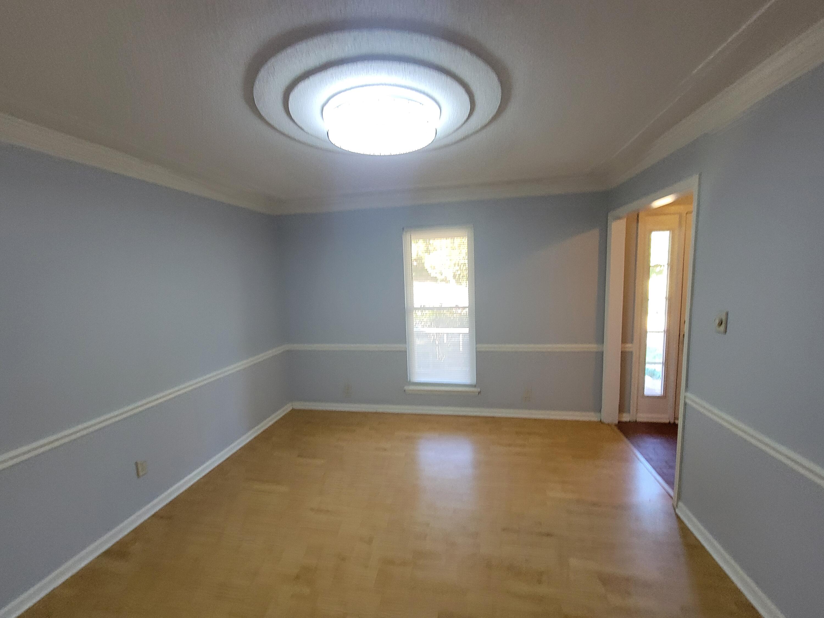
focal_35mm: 13
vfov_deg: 89.9
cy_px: 309
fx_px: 309
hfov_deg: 106.2
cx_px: 412
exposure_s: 1/60
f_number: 2.2
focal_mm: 2.2
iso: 320
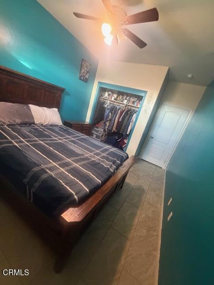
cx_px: 107
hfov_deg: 85.7
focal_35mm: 14
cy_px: 142
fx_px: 115
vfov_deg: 102.1
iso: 1000
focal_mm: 2.22
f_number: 2.2
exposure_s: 1/60
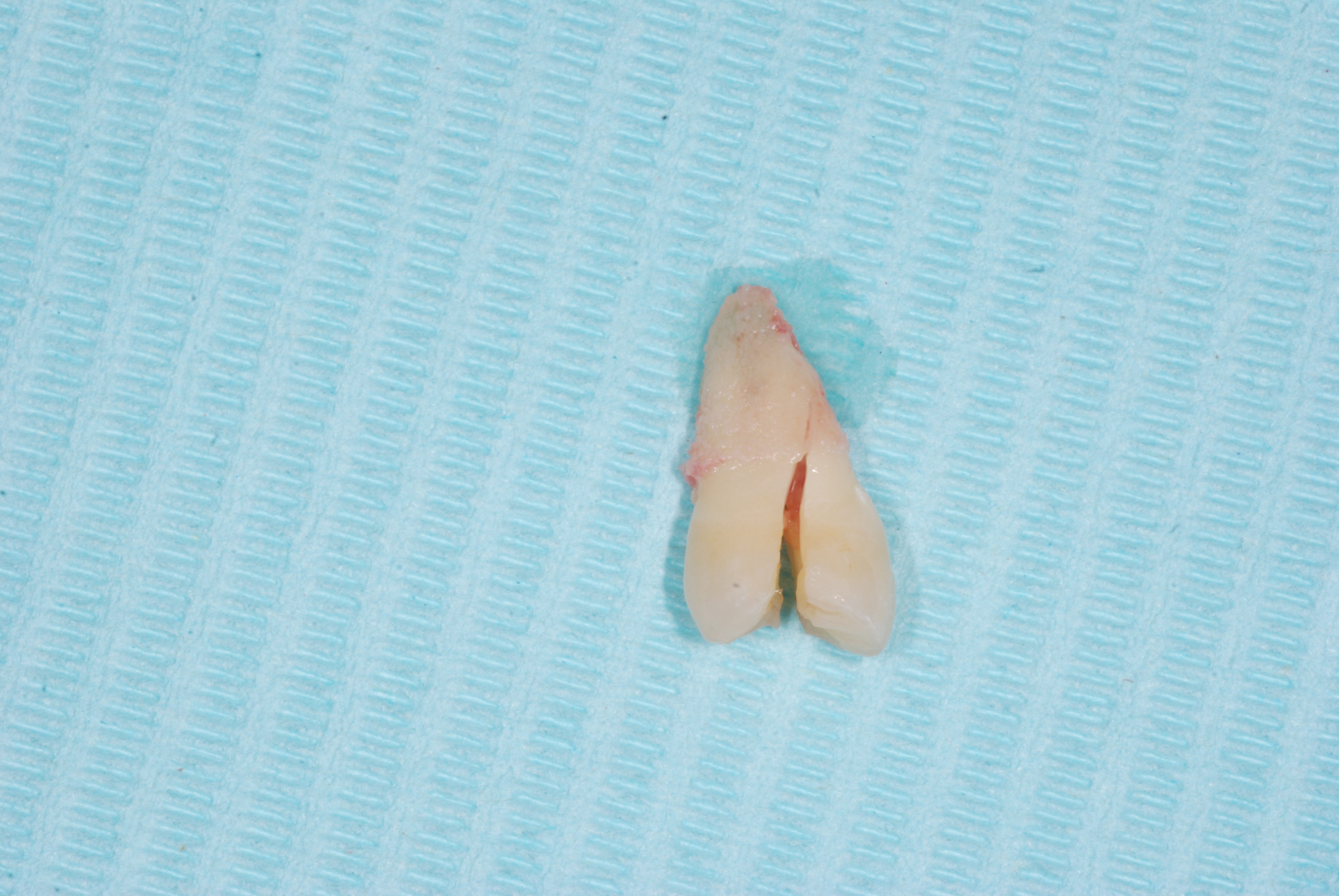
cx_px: 670
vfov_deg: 15.2
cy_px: 448
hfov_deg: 22.6
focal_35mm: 90
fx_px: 3352
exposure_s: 1/160
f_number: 40
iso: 400
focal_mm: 60
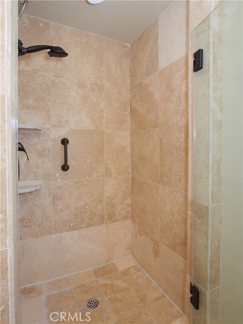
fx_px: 168
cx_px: 122
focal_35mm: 18
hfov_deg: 71.6
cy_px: 162
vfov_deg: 87.8
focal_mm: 9
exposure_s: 1/160
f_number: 6.3
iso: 2000
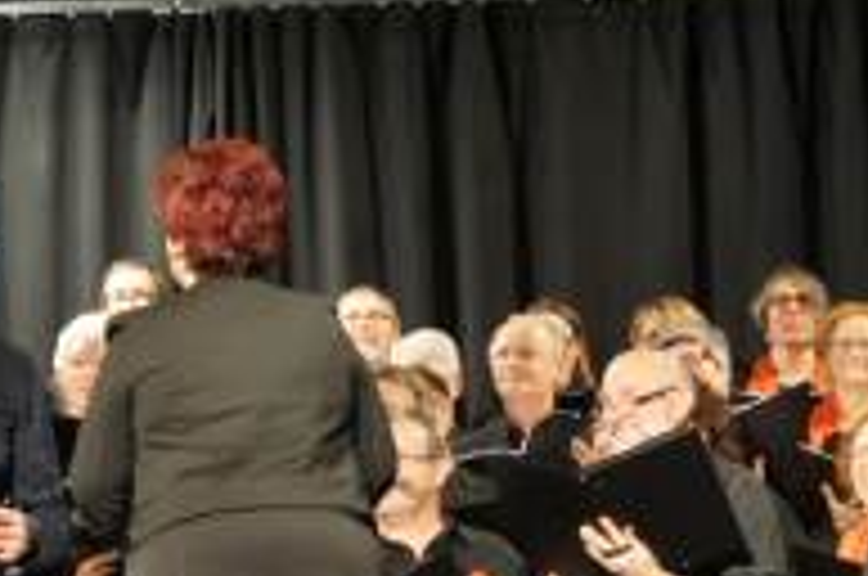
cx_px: -83
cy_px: 308
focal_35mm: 182
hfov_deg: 11.2
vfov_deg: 7.5
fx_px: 4383
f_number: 5.6
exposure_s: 1/30
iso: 1600
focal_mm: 55
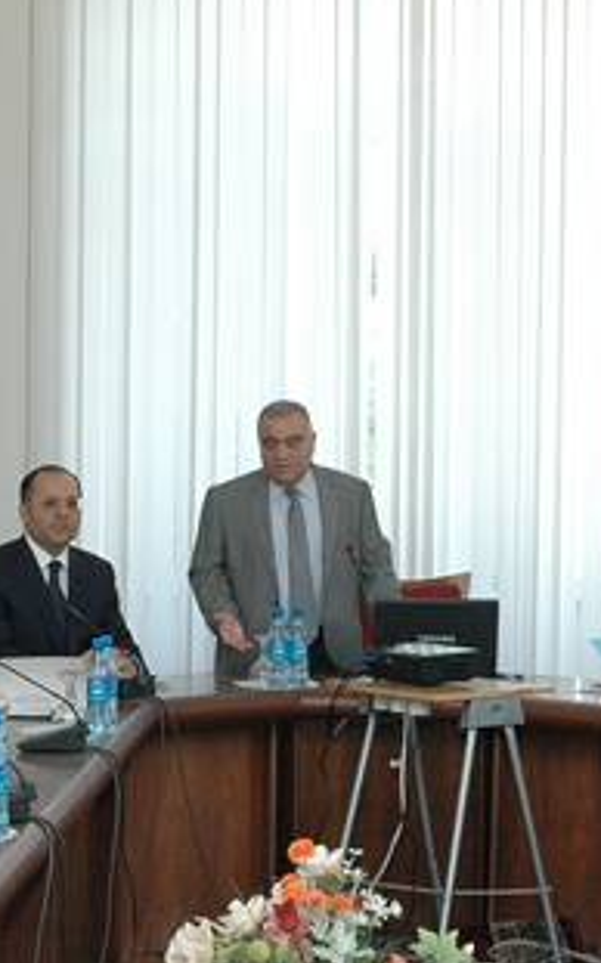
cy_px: 443
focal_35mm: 110
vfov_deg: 18.9
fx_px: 2888
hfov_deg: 11.9
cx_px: 338
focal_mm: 35
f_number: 6.3
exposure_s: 1/100
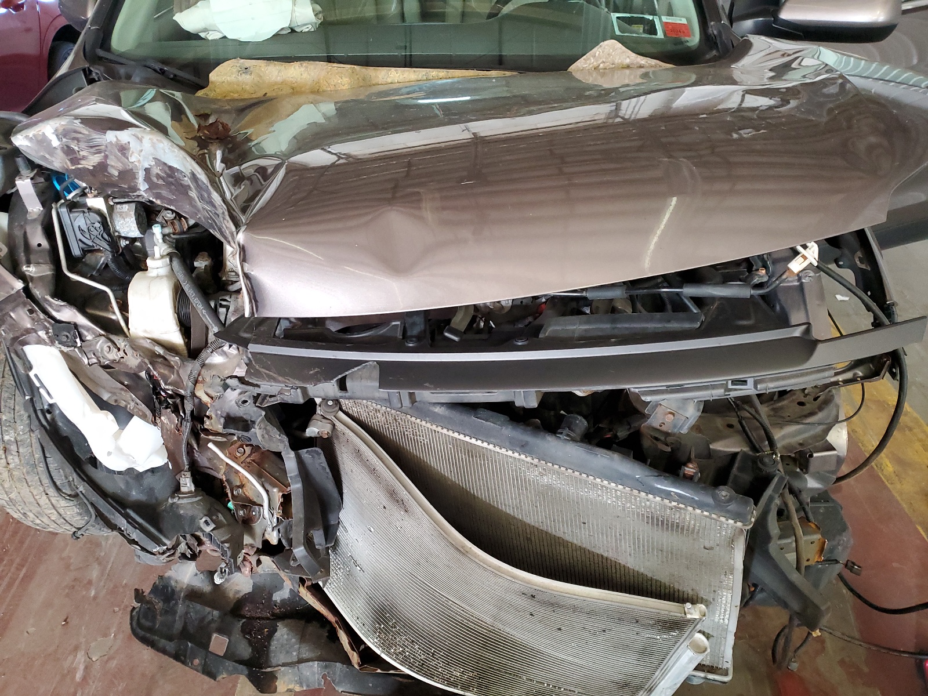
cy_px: 348
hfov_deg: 67.3
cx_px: 464
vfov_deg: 53.1
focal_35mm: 26
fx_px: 697
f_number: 1.5
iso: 304
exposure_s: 1/30
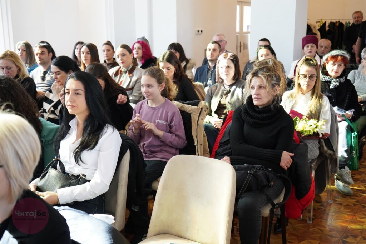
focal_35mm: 41
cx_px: 183
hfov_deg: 47.4
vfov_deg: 32.6
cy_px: 122
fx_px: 417
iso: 3200
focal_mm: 41
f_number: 4.5
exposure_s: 1/320
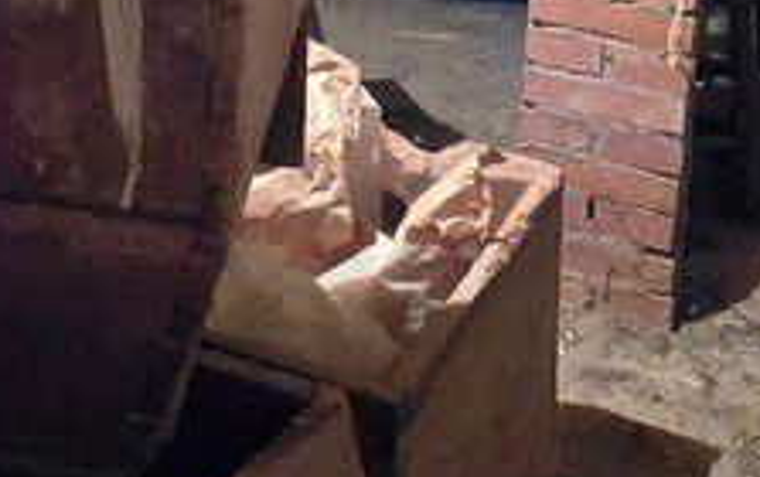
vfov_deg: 13.7
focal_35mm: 79
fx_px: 1638
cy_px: -518
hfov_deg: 25.7
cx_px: 174
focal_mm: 2.2
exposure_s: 1/20
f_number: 2.2
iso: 3200
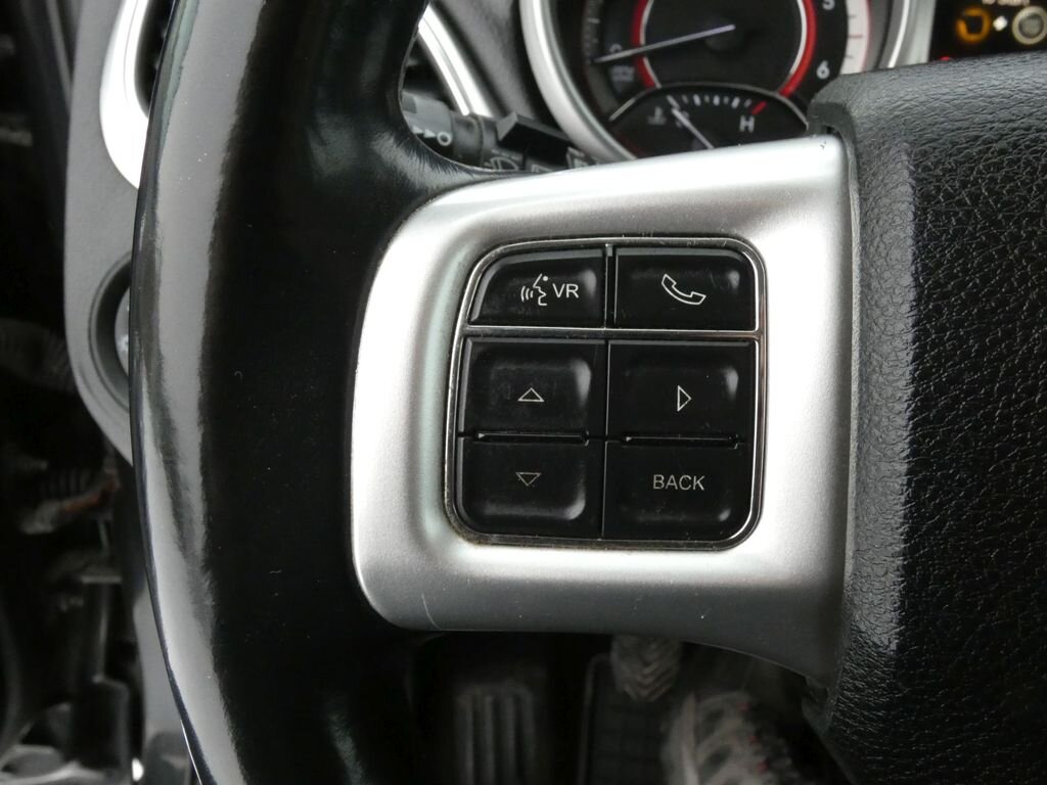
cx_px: 524
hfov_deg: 55.4
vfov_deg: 42.9
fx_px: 998
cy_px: 392
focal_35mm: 33
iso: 800
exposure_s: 1/80
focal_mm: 6
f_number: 5.6
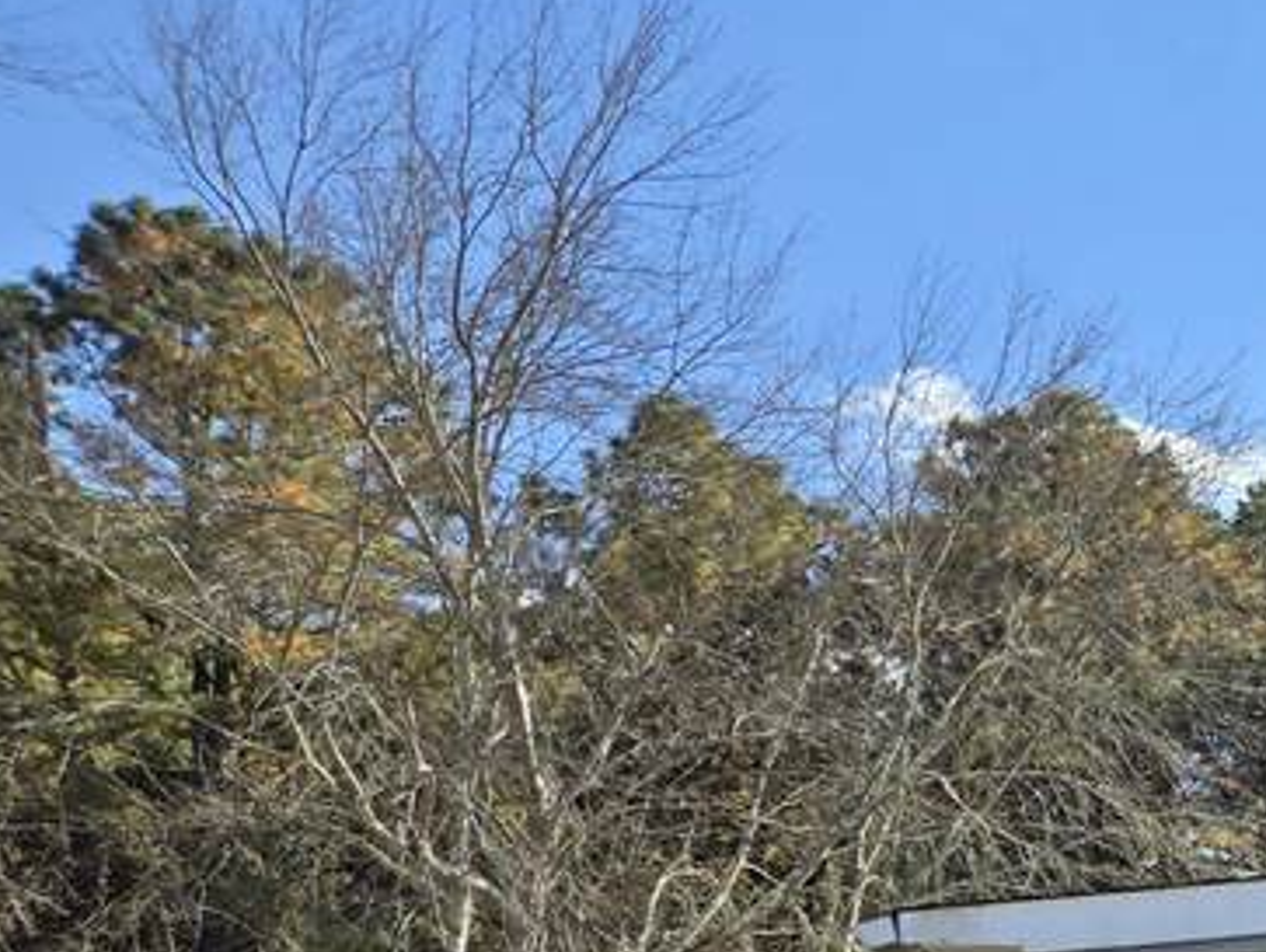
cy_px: 1071
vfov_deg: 17.6
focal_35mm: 81
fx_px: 2965
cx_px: 2201
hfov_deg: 19.1
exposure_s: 1/1414
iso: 25
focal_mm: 5.4
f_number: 1.8
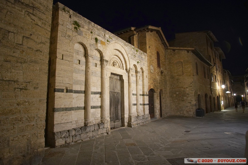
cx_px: 124
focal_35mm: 20
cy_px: 82
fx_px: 138
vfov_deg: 61.9
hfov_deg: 84.0
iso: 3200
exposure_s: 1/40
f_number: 2.8
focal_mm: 20
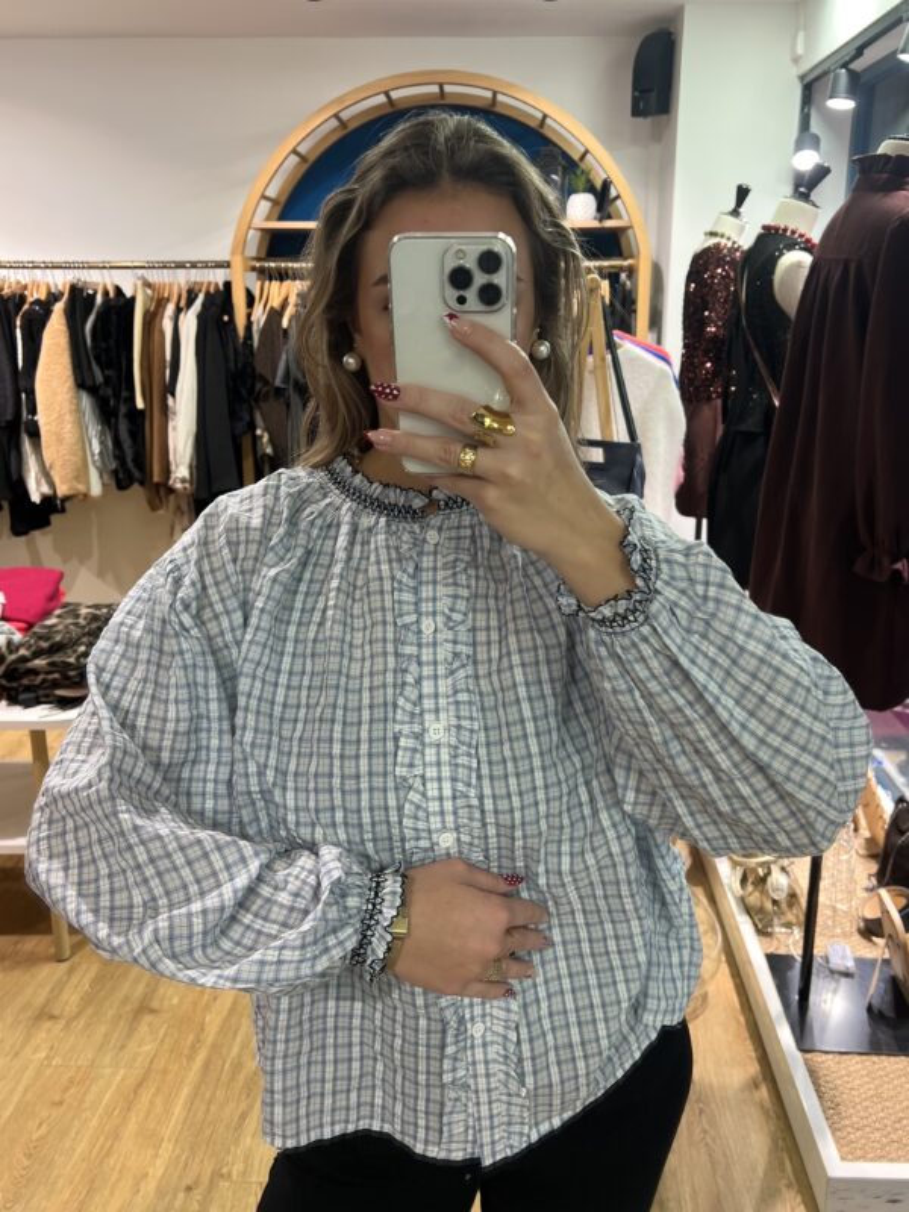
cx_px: 454
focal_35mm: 26
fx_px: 910
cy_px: 606
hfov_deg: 53.1
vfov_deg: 67.3
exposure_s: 1/100
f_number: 1.5
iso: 80
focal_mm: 5.7
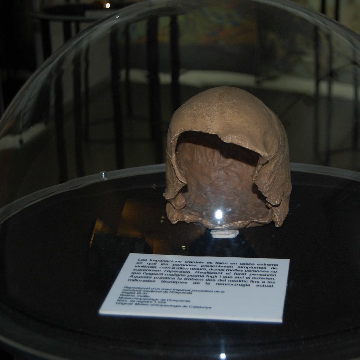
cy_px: 180
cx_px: 221
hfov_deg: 23.6
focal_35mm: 73
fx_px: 859
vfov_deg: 23.7
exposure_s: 1/60
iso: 400
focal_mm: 38
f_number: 4.8
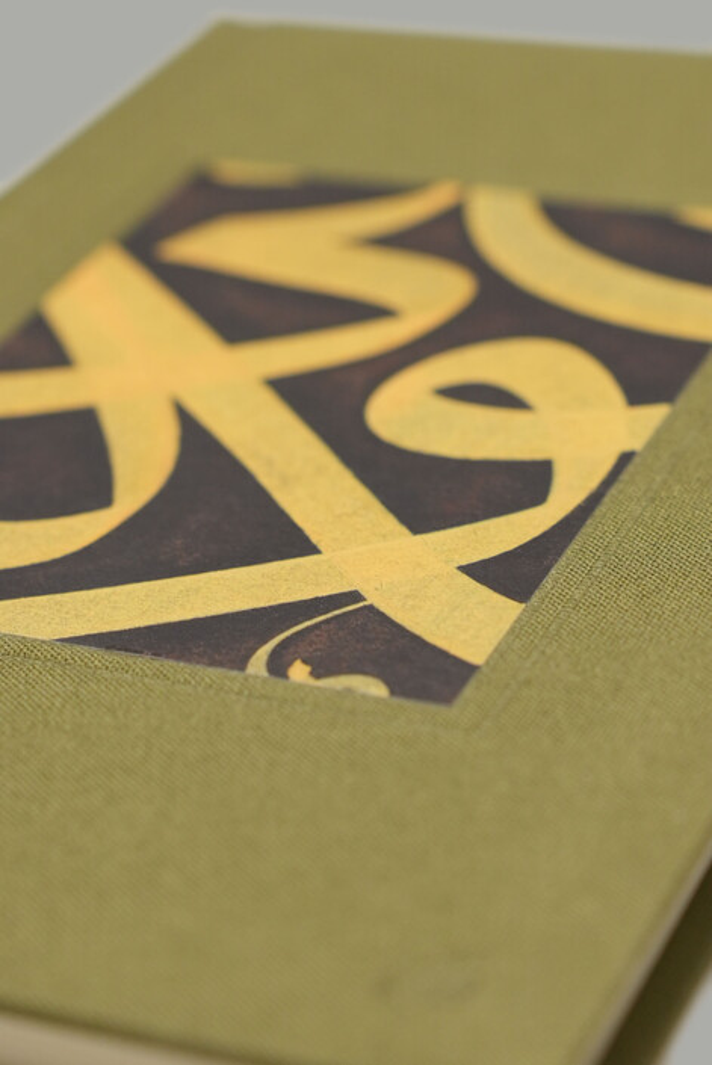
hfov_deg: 13.1
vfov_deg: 19.4
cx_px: 356
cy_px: 532
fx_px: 3110
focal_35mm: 105
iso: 1000
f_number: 5.6
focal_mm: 70
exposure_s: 1/100
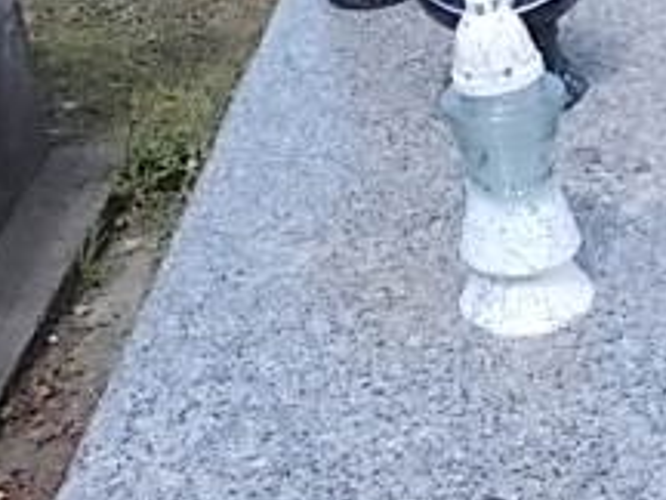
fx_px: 1597
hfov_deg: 23.2
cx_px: 527
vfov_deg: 17.8
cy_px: 191
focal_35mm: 83
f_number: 2.7
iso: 80
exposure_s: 1/500
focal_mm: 4
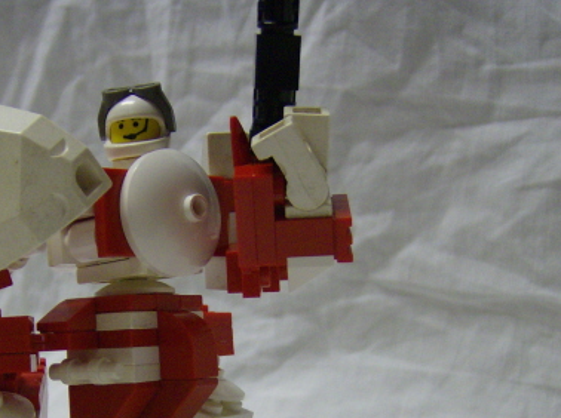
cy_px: 339
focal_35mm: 61
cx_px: 160
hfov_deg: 31.3
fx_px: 987
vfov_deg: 23.6
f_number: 2.8
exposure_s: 1/27.1
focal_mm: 6
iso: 200
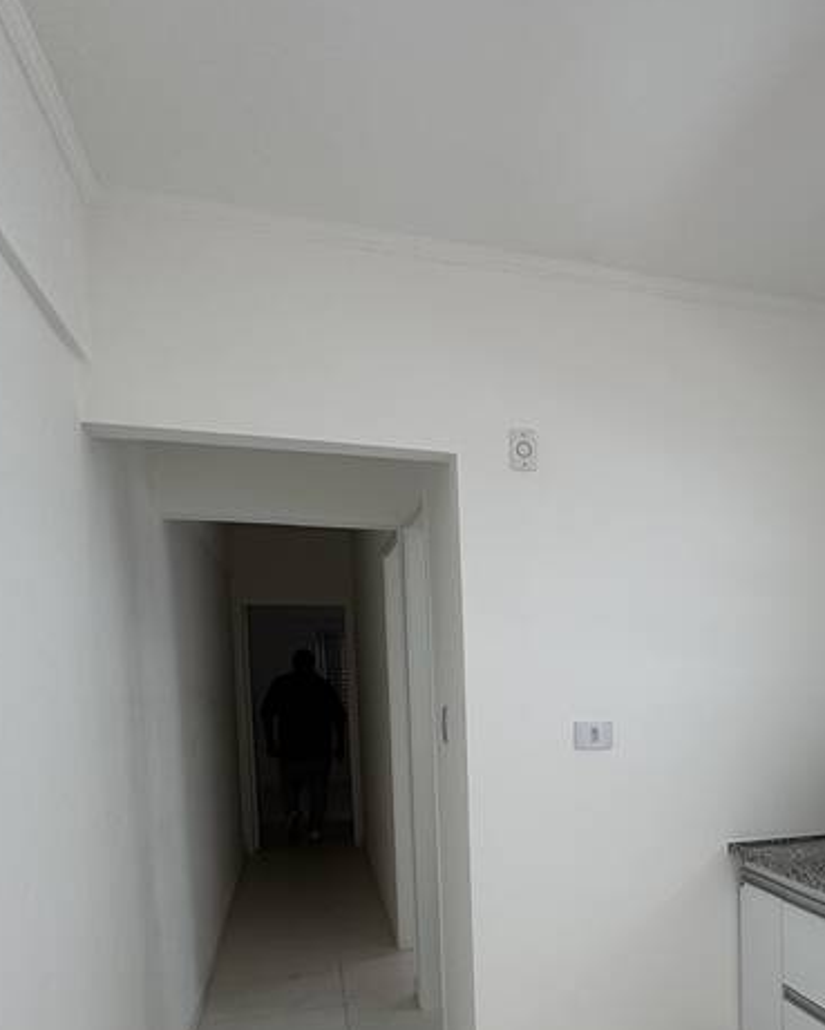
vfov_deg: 53.3
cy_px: 766
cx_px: 729
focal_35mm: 32
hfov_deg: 42.4
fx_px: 976
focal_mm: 2.22
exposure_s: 1/120
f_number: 2.2
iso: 40
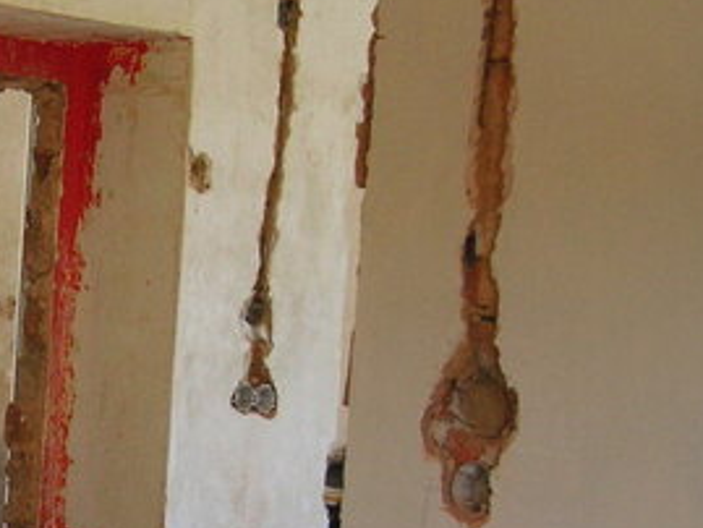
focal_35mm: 110
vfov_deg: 13.4
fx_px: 2235
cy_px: 366
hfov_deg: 17.2
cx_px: -105
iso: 50
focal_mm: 6.1
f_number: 2.8
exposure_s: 1/45
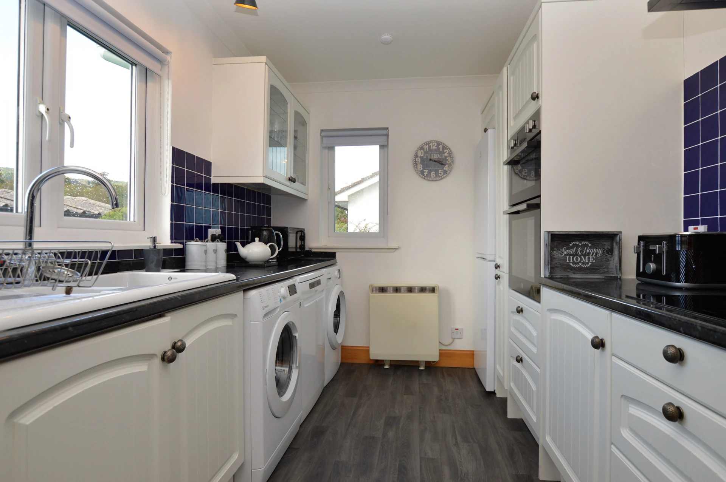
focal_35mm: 20
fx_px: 393
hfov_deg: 85.5
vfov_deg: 63.1
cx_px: 363
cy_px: 241
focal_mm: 13
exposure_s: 1/125
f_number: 5.6
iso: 400
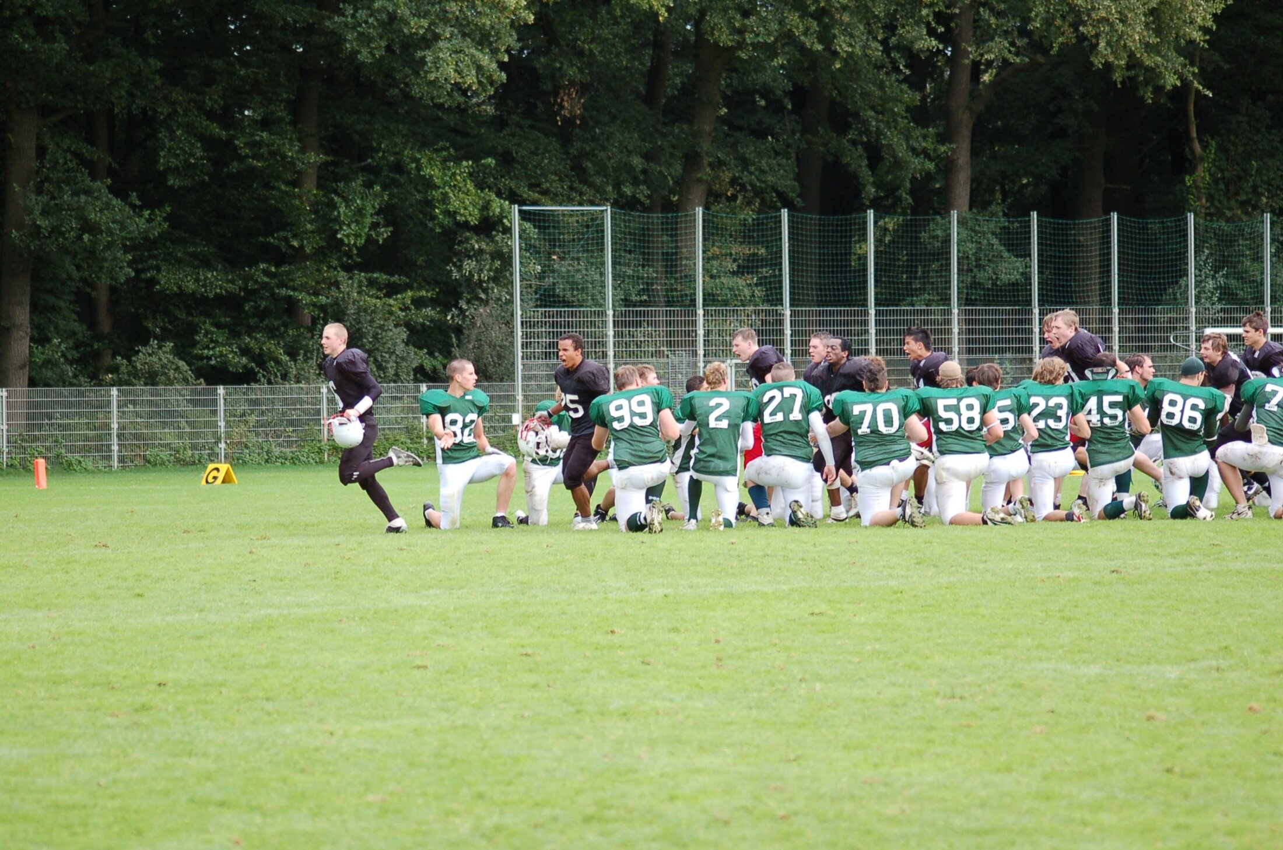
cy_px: 425
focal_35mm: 165
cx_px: 642
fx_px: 5869
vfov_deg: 8.3
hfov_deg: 12.5
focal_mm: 110
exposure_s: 1/800
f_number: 4.2
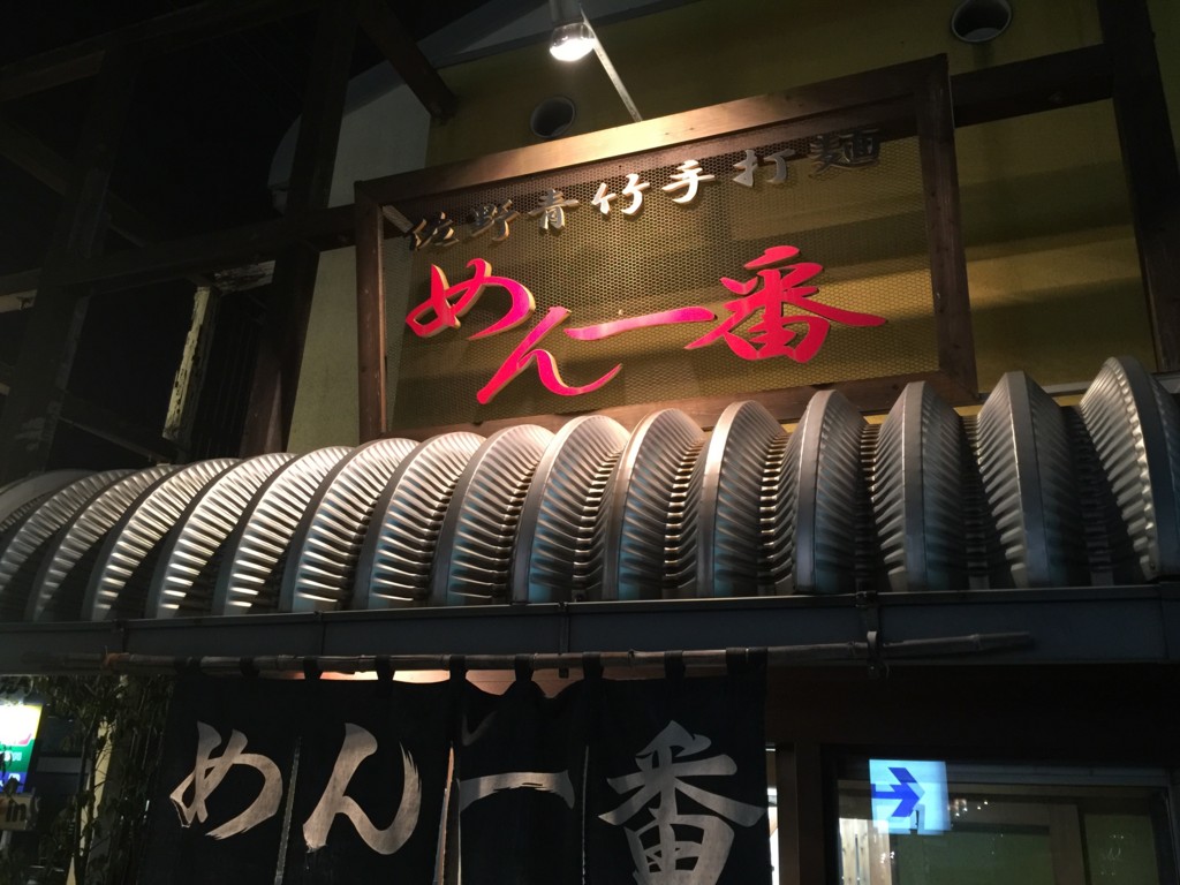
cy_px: 442
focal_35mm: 29
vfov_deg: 48.2
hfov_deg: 61.7
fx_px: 989
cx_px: 590
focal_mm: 4.15
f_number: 2.2
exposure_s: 1/10
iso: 125
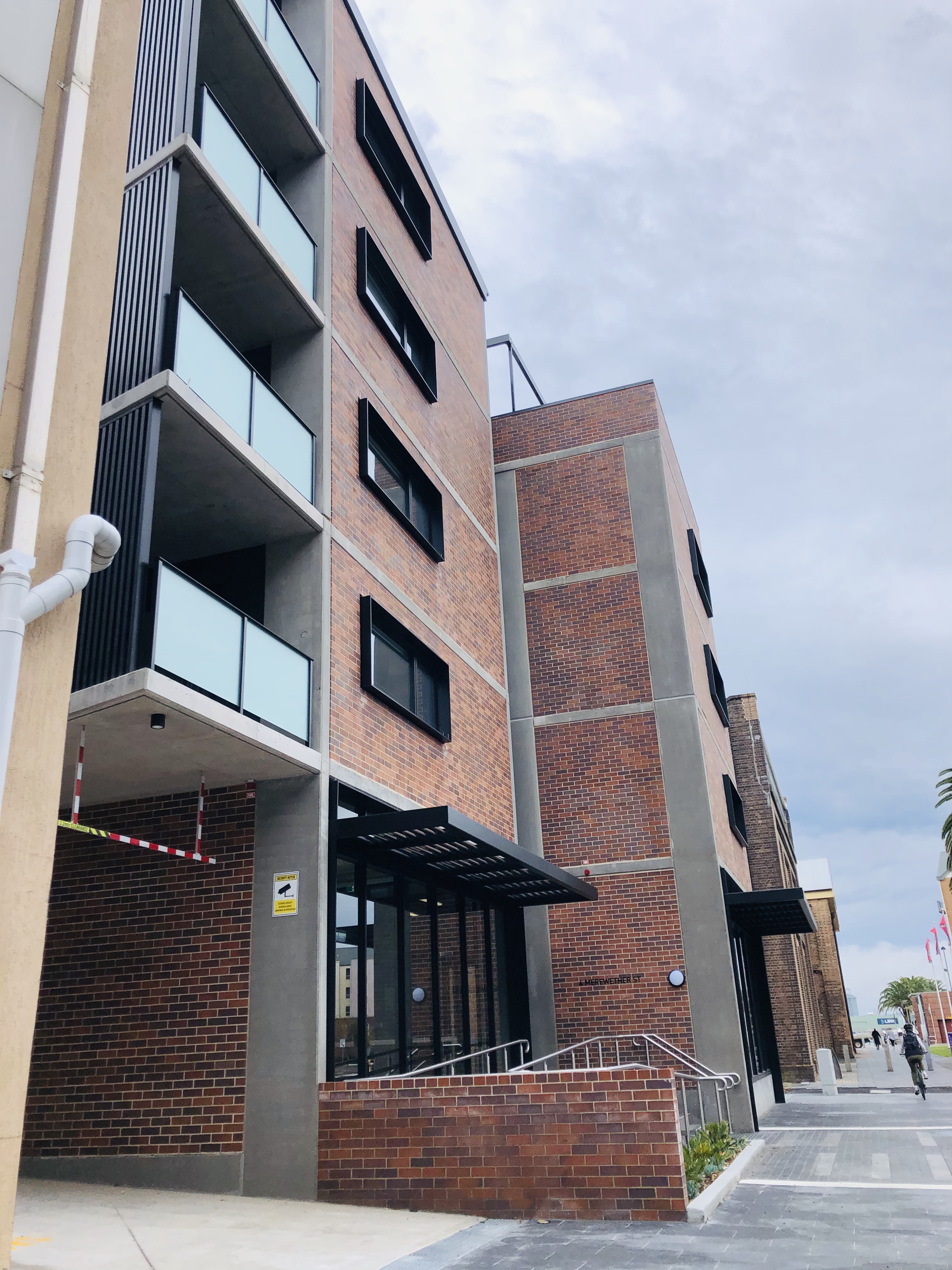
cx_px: 476
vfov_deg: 63.4
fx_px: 1027
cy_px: 635
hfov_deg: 49.7
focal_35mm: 28
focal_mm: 3.99
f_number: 1.8
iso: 20
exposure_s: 1/592
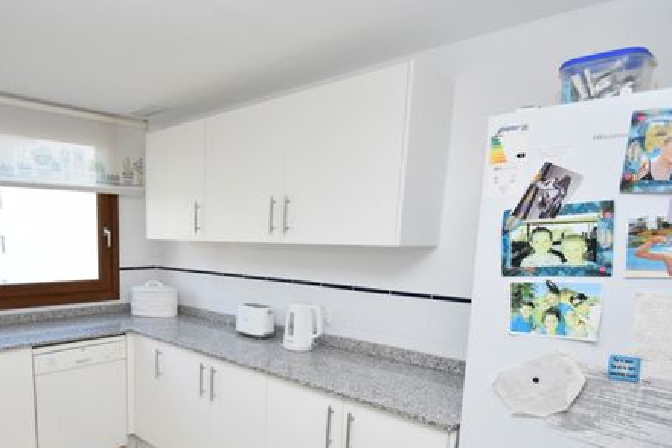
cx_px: 200
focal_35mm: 24
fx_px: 448
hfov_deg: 70.6
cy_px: 308
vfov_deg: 51.9
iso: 560
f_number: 4.5
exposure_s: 1/250
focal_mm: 10
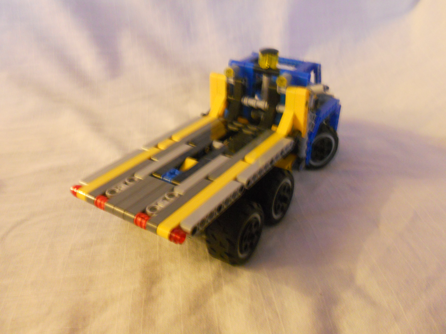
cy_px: 167
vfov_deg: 44.2
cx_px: 223
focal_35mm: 32
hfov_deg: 56.8
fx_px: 412
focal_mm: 5.8
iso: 400
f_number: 3.5
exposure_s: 1
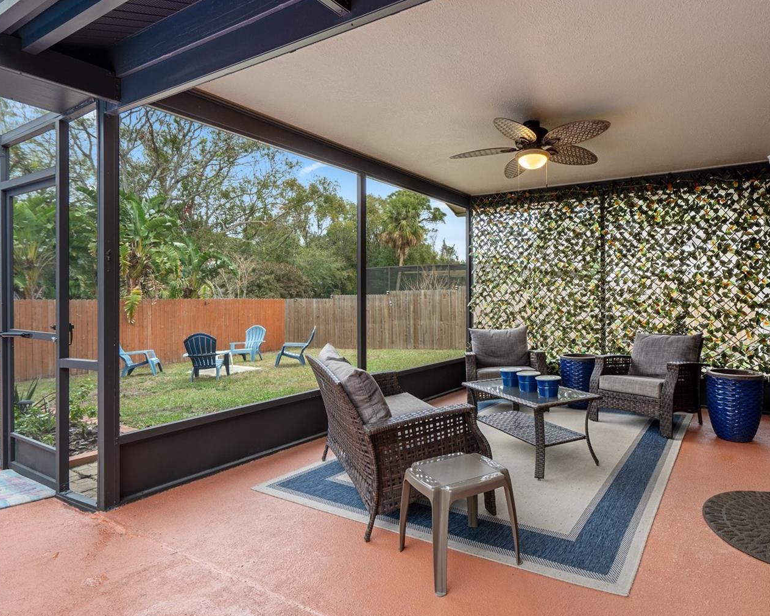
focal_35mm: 19
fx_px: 433
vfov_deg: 70.8
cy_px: 300
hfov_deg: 81.8
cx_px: 479
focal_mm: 16
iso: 400
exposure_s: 1/20
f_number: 8
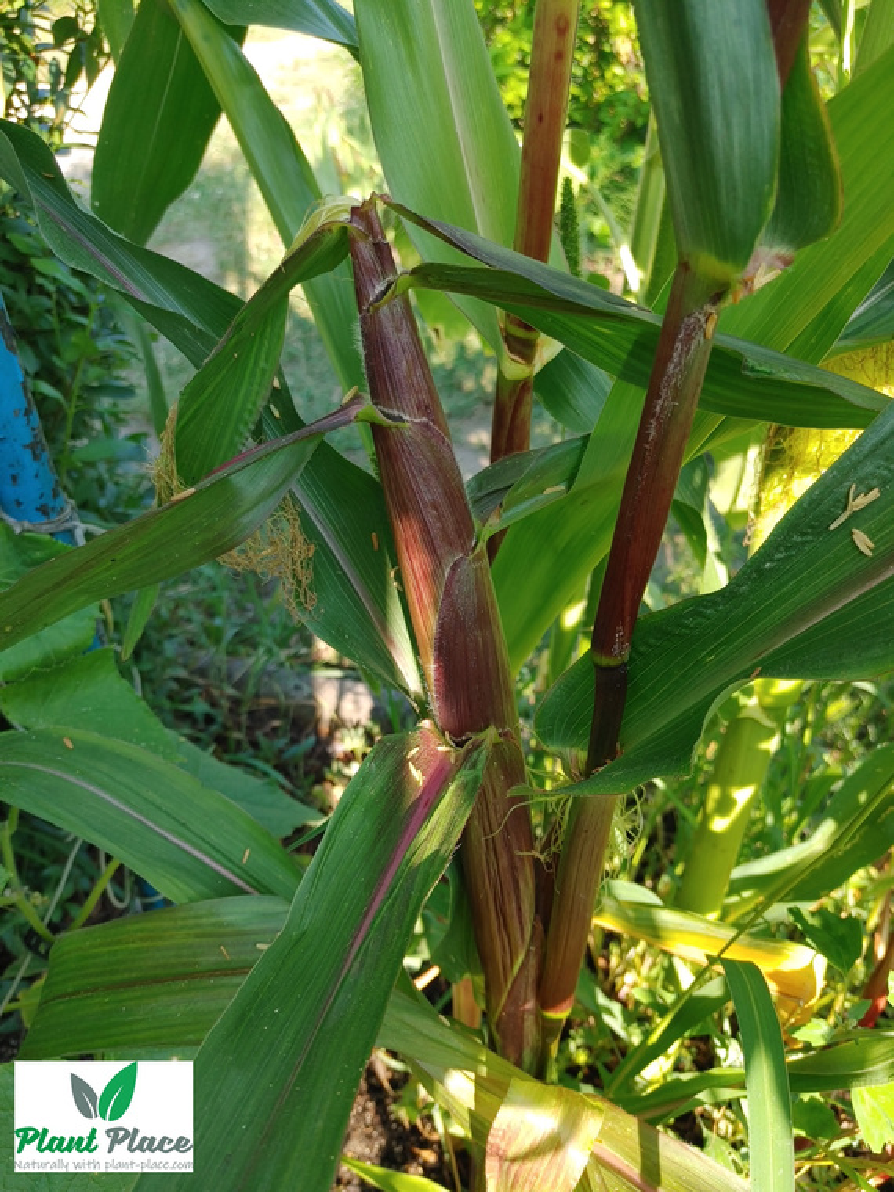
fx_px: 895
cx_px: 447
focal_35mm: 26
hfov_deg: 53.1
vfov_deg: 67.3
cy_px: 596
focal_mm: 4.81
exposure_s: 1/221
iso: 50
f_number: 1.8
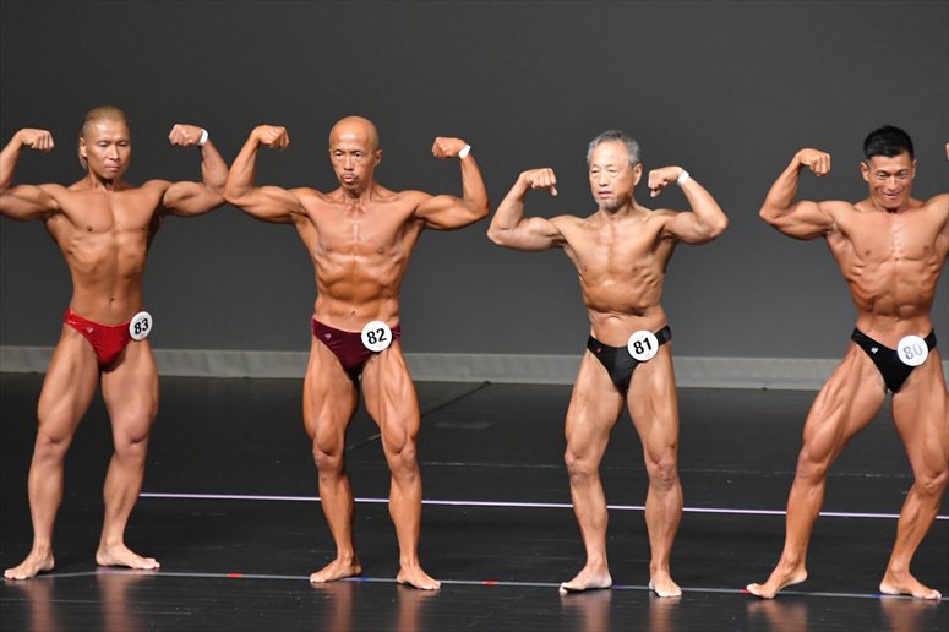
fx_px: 9090
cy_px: 316
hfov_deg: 6.0
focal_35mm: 345
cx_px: 474
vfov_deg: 4.0
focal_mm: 230
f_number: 5.6
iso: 5000
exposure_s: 1/400
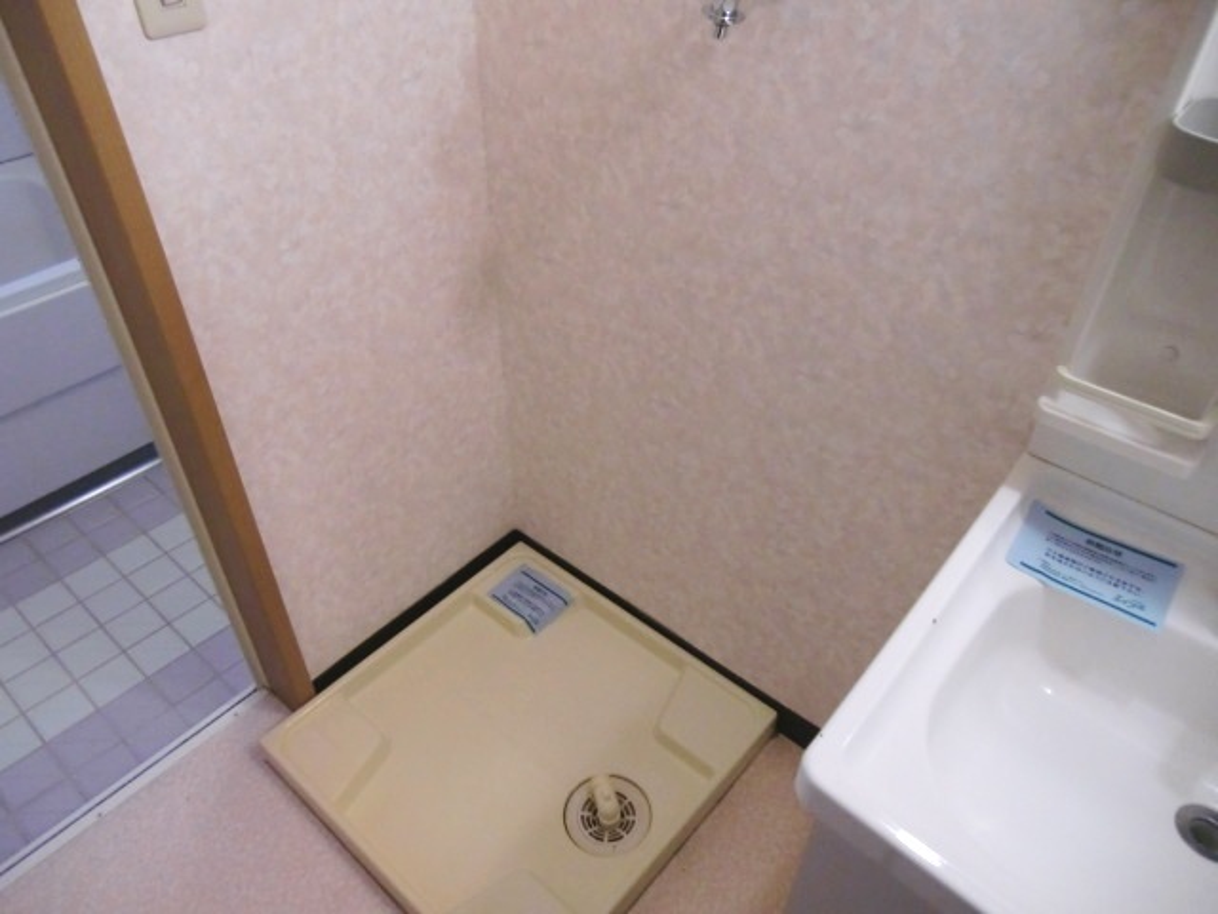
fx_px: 844
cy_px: 457
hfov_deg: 71.6
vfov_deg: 56.8
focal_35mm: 24
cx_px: 609
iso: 400
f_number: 3.2
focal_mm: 4.3
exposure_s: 1/50
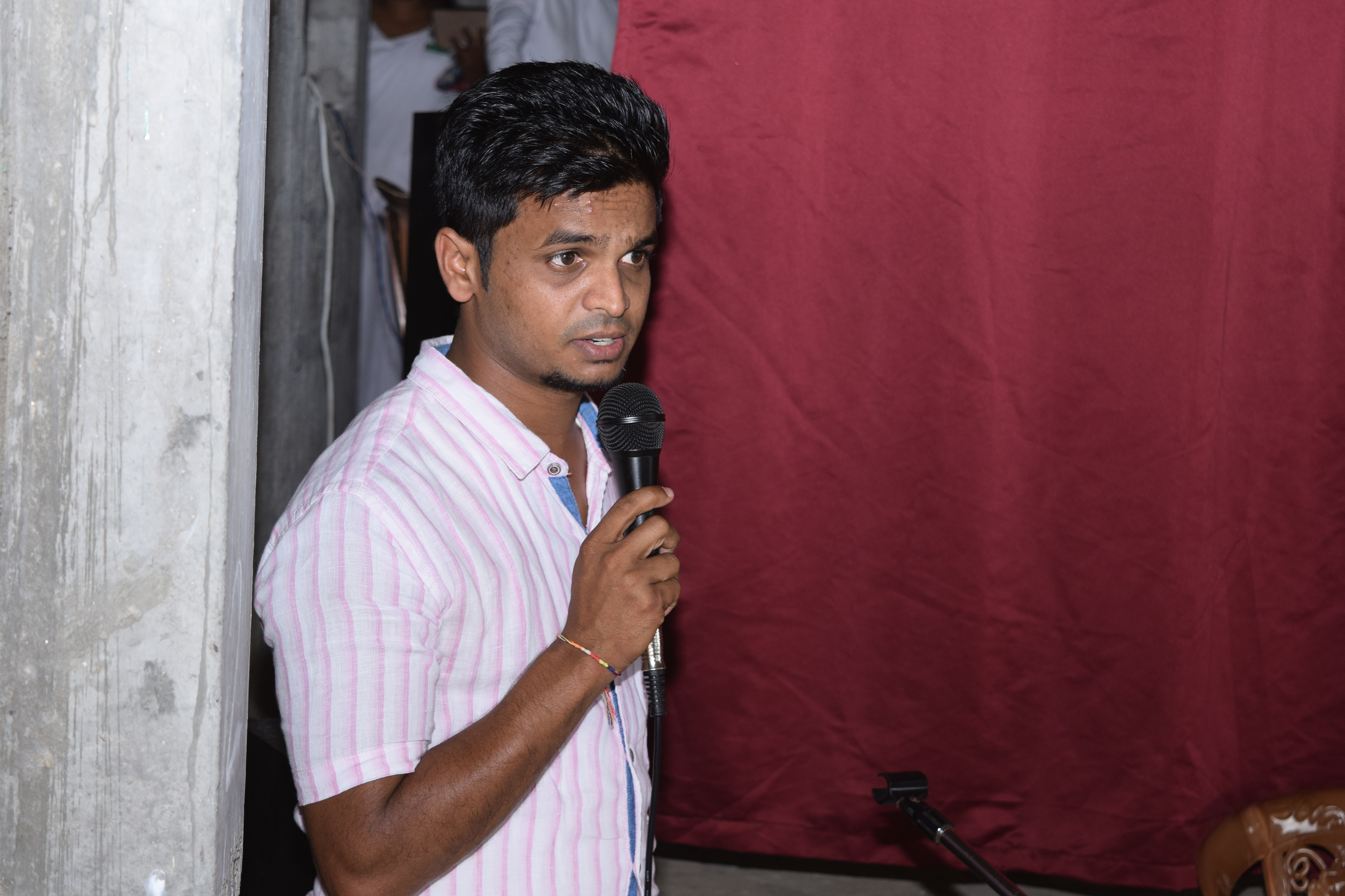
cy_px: 448
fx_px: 3082
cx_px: 672
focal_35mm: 82
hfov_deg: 24.6
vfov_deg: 16.6
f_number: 5.6
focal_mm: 55
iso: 400
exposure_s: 1/125
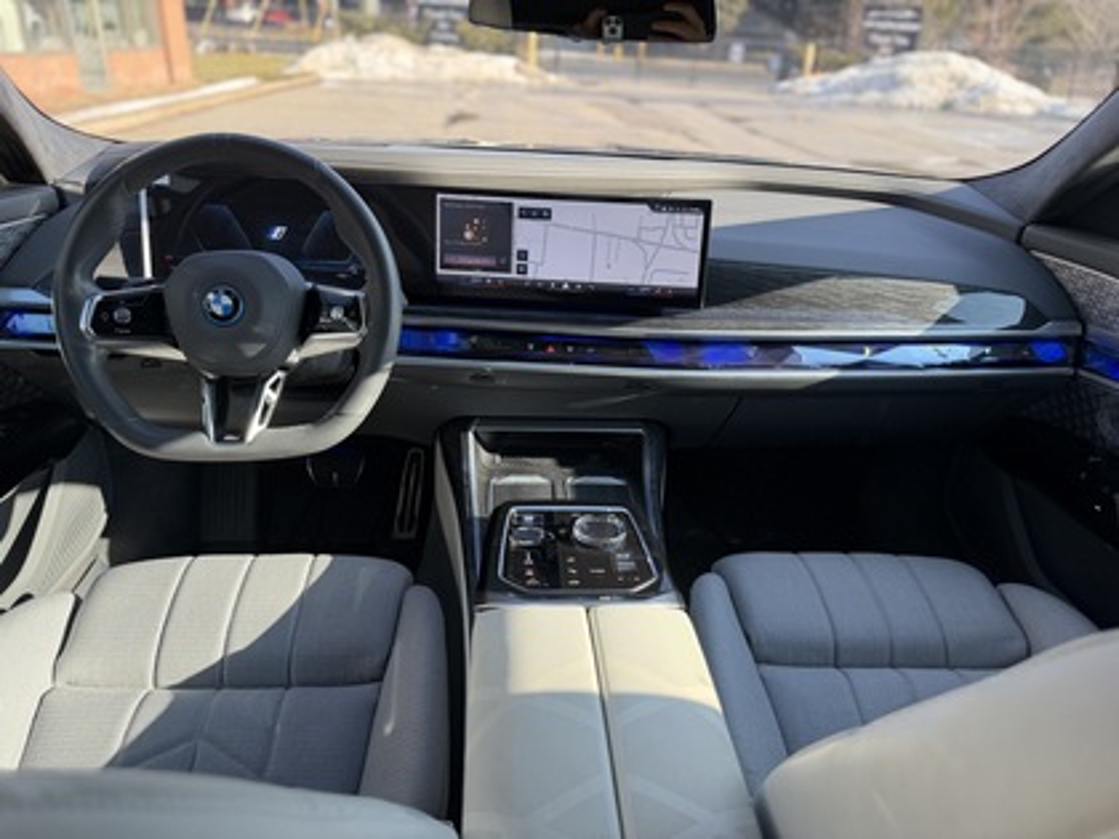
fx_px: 776
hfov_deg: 71.6
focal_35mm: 24
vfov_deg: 56.8
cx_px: 560
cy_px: 420
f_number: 1.78
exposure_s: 1/1139
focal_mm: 6.76
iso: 160
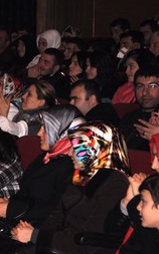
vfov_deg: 11.0
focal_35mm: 190
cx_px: -49
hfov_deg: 6.8
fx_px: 1318
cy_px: 107
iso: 400
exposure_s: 1/60
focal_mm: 70
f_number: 5.3
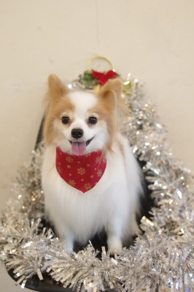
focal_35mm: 49
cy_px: 146
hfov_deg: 27.5
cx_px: 97
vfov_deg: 40.4
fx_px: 397
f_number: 2.8
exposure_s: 1/60
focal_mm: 33
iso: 400
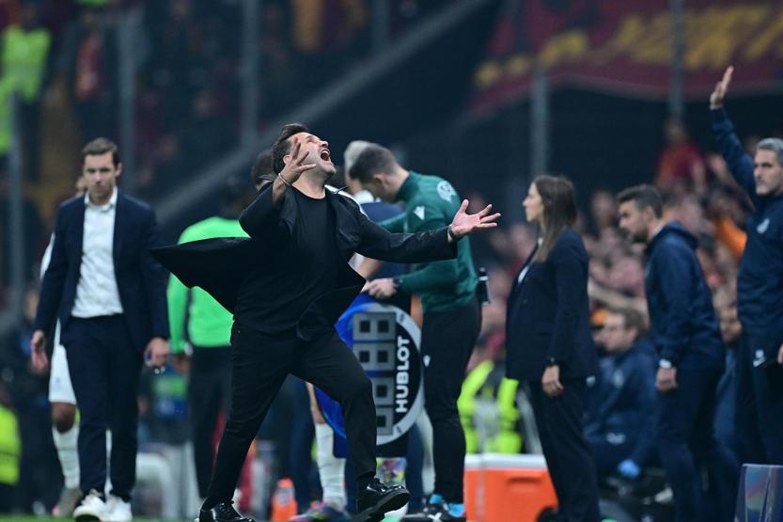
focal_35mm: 600
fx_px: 13047
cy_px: 261
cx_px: 392
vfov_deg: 2.3
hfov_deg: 3.4
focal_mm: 400
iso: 2500
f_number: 2.8
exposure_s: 1/1600
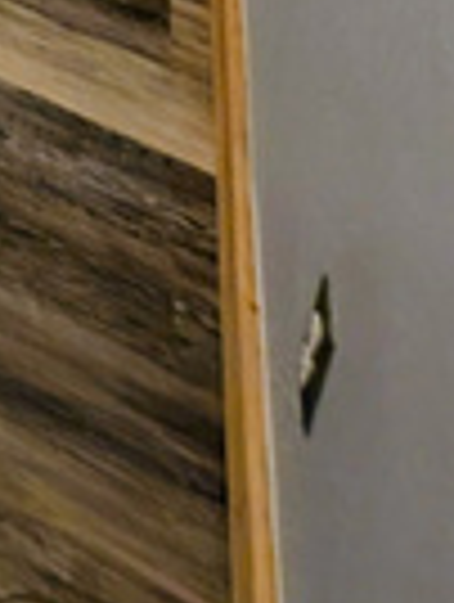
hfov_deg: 14.9
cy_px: -850
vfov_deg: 15.1
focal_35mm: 69
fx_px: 1203
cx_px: -584
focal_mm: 2.23
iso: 122
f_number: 1.95
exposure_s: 1/40
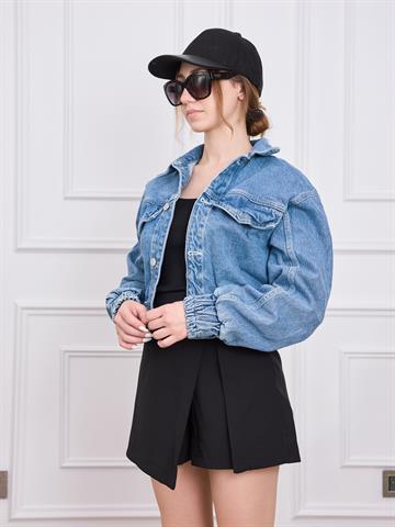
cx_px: 198
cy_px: 264
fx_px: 989
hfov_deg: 22.6
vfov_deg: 29.8
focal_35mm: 65
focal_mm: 30
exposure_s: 1/100
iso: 100
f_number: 4
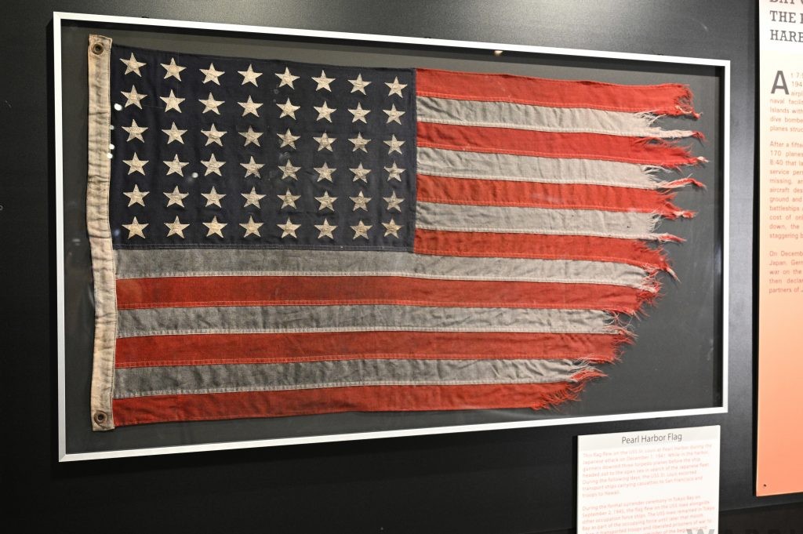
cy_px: 267
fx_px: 891
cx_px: 402
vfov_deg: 33.3
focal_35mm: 40
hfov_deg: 48.5
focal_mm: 40
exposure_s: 1/125
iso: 2500
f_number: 4
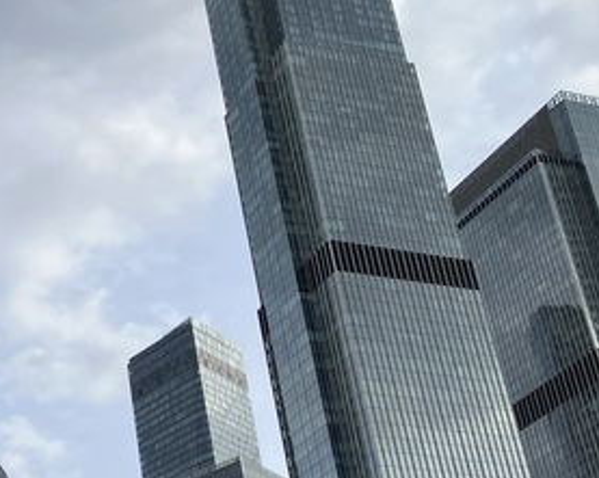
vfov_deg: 18.6
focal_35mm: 79
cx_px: -227
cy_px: 539
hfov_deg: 21.3
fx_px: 1399
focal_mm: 3.99
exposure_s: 1/1621
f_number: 1.8
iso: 32
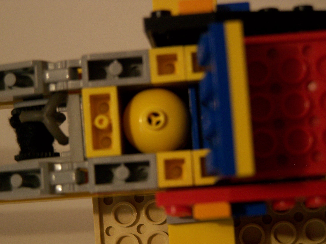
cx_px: 163
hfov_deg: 12.4
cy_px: 122
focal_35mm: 159
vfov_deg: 9.3
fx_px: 1497
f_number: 3.2
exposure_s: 1/8
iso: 160
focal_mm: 26.4
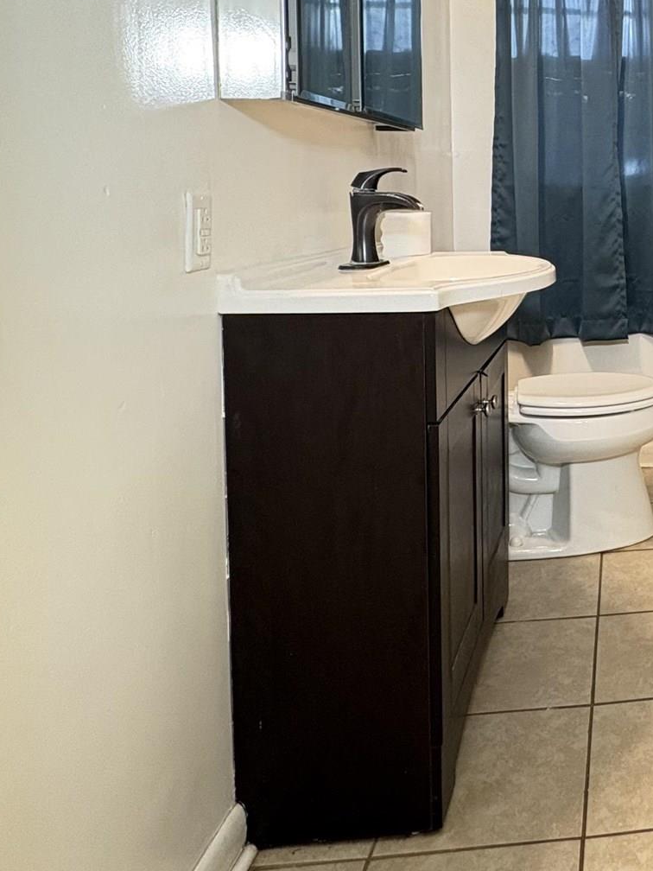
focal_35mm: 32
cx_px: 726
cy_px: 221
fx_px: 805
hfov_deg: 36.9
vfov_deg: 54.3
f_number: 2.2
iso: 320
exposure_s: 1/60
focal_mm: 2.22
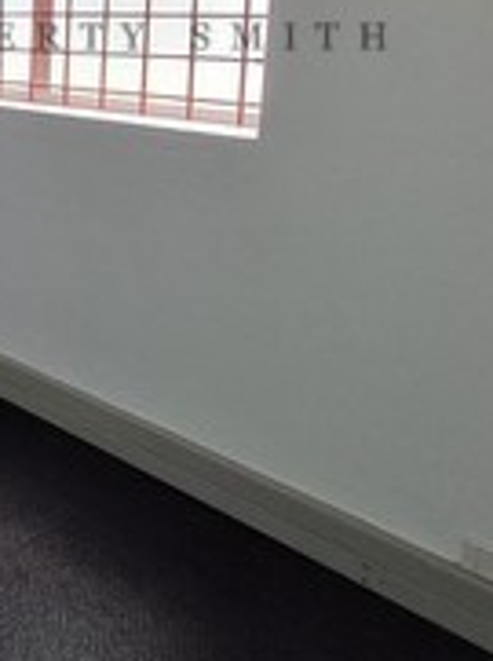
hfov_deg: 23.5
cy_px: 79
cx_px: -362
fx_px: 686
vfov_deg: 46.9
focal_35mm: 36
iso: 80
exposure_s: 1/50
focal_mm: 1.74
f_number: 2.2
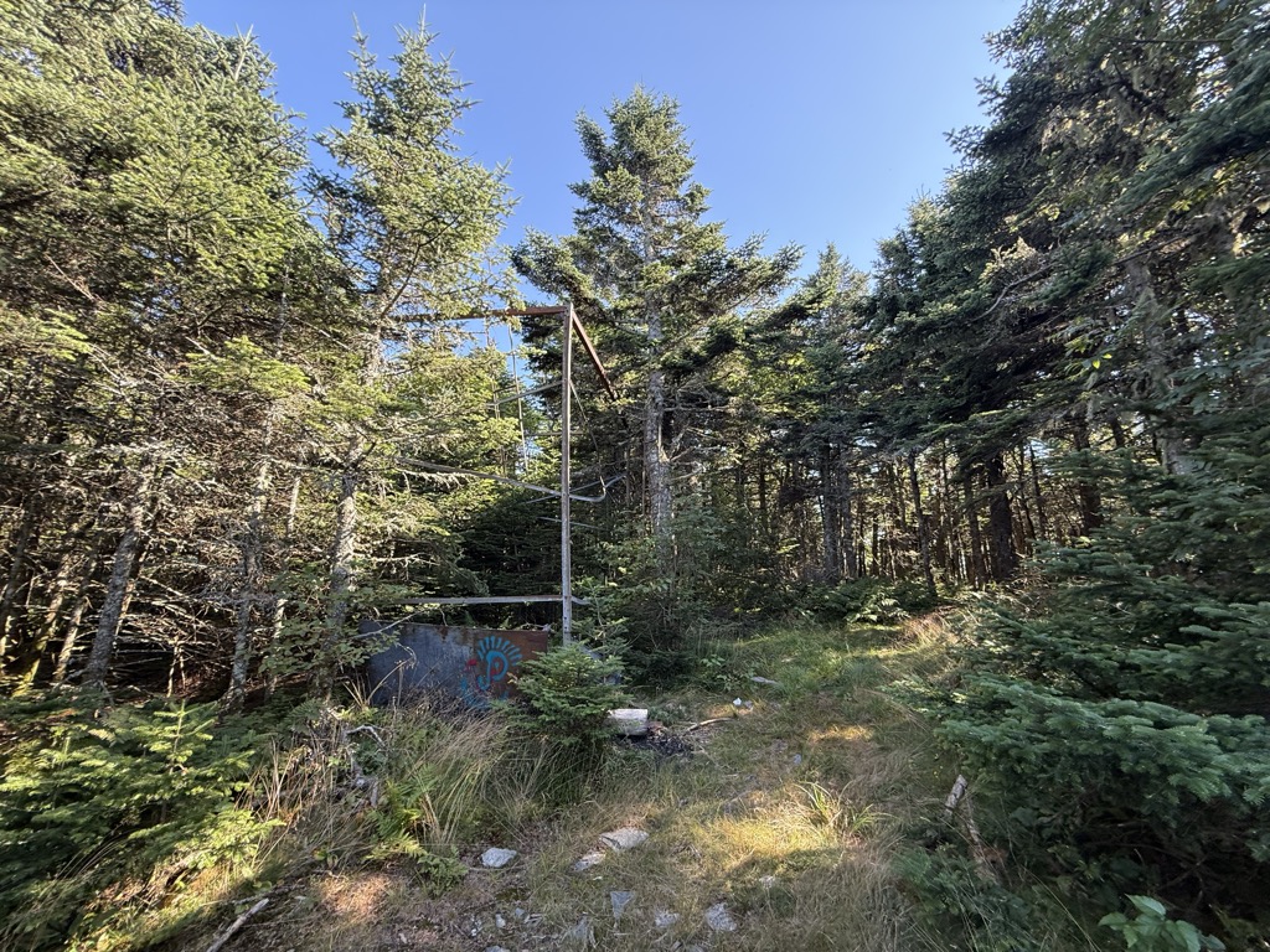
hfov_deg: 102.1
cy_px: 476
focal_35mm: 14
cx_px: 635
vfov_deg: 85.7
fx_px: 514
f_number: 2.2
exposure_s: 1/107
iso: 64
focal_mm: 2.22
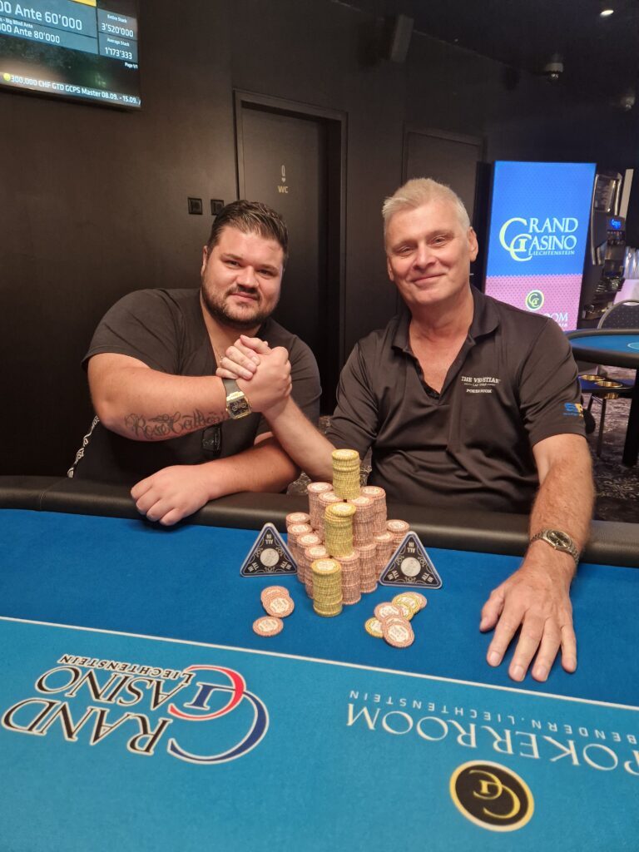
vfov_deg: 73.9
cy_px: 426
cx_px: 320
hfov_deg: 58.9
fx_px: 566
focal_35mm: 23
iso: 320
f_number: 1.8
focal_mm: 5.4
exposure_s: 1/61
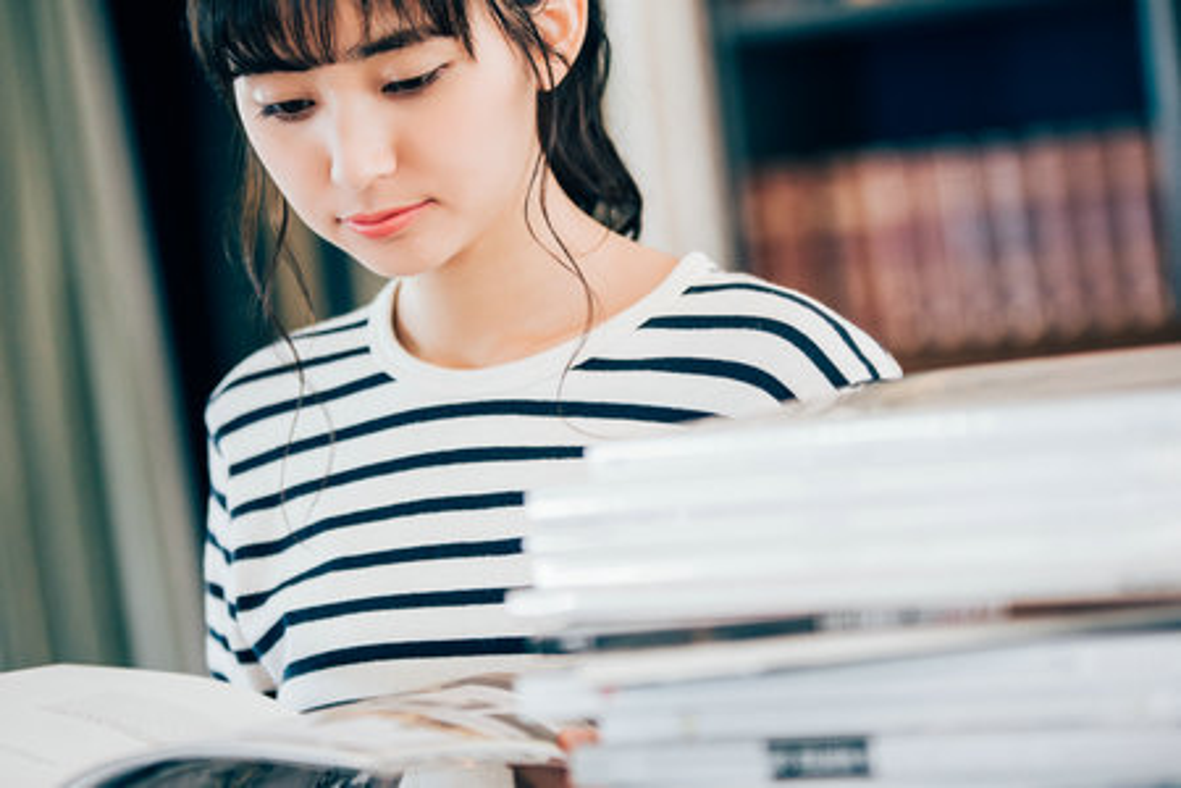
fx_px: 3674
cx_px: 590
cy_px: 394
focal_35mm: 112
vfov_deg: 12.2
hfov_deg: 18.3
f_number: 2.8
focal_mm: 112
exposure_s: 1/100
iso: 640
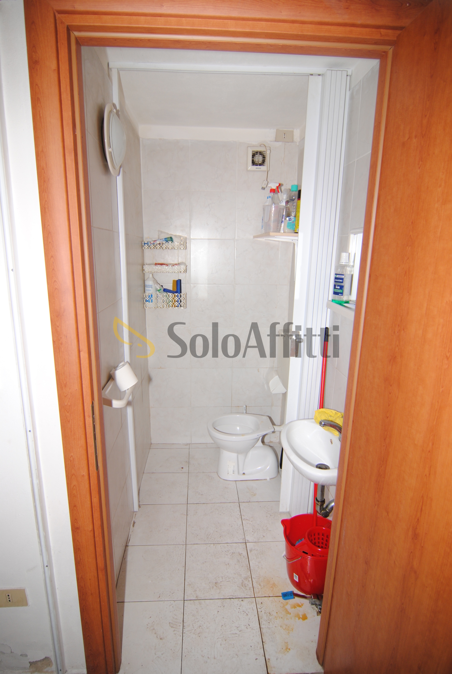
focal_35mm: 18
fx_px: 338
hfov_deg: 67.5
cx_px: 226
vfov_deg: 89.9
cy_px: 337
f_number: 4
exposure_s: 1/60
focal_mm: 12
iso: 200
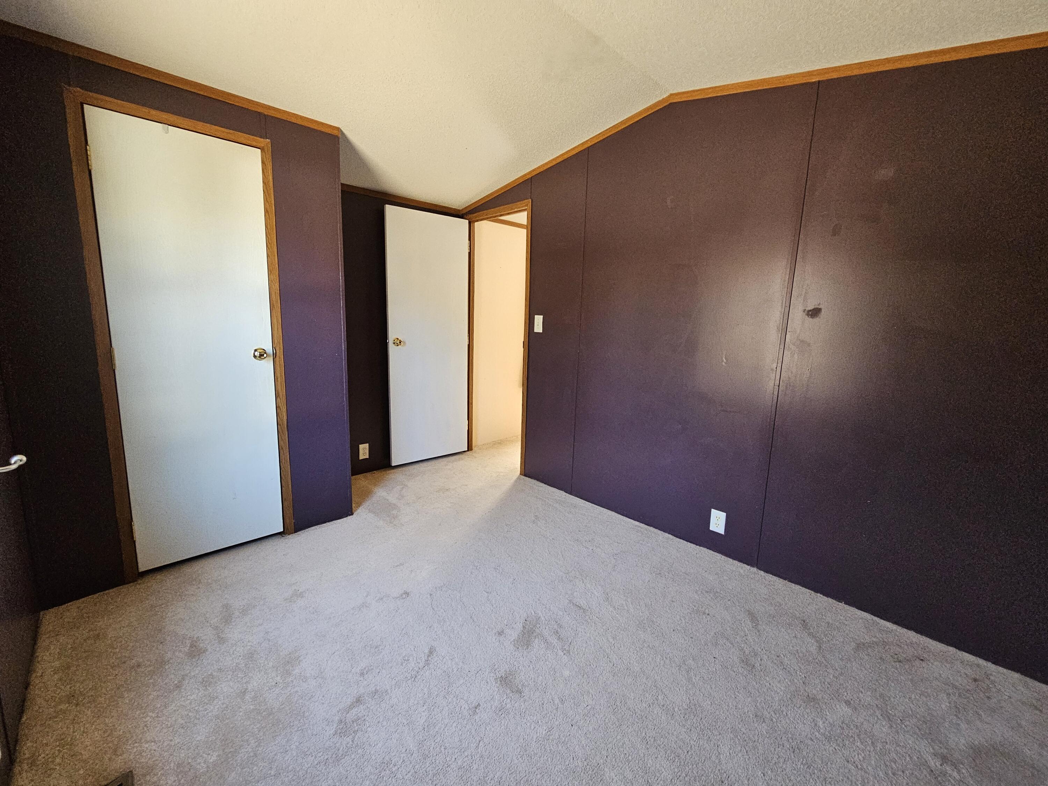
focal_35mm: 13
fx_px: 394
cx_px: 524
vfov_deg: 89.9
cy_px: 393
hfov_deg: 106.2
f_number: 2.2
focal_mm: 2.2
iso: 400
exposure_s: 1/100
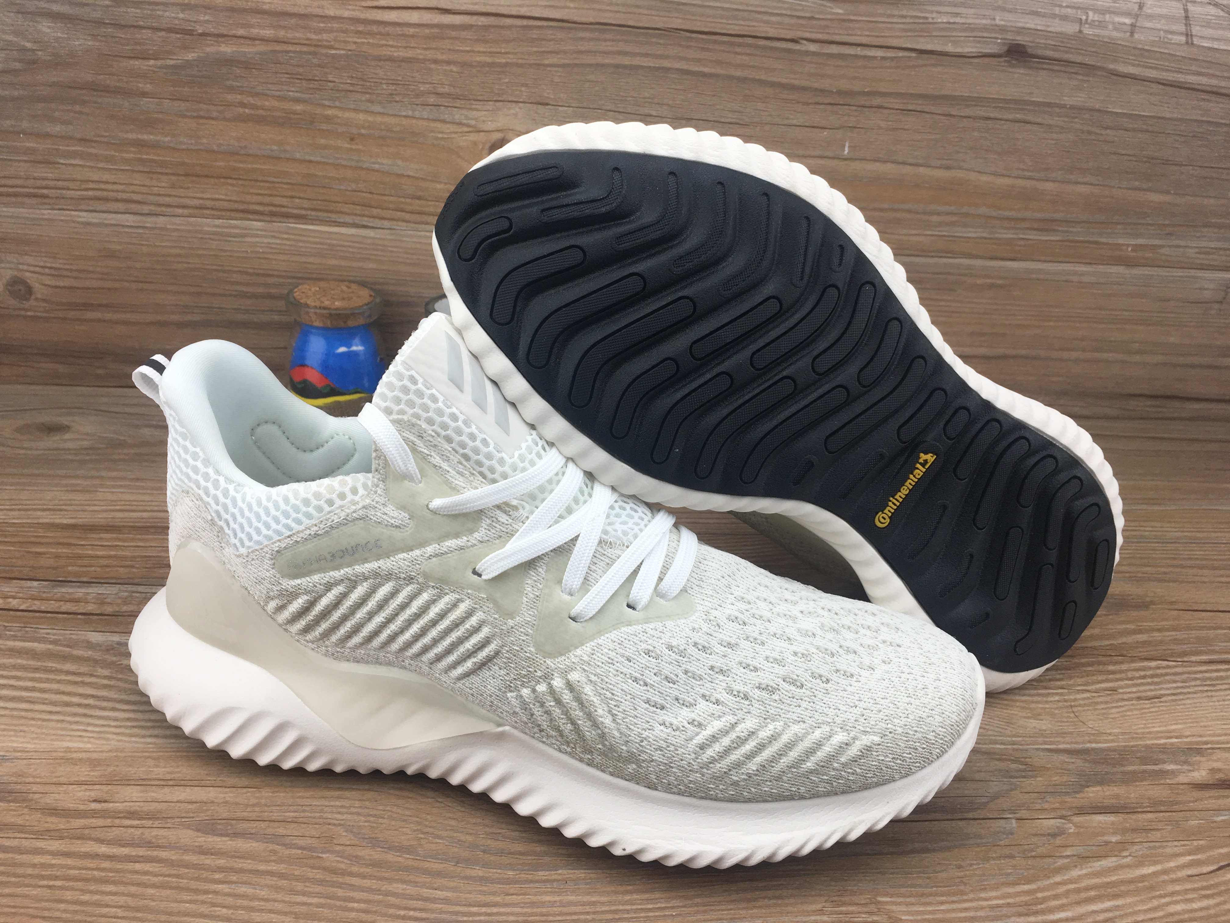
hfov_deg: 61.7
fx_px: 1030
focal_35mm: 29
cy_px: 462
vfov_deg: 48.2
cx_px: 615
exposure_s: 1/100
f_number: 2.2
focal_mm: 4.15
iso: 32
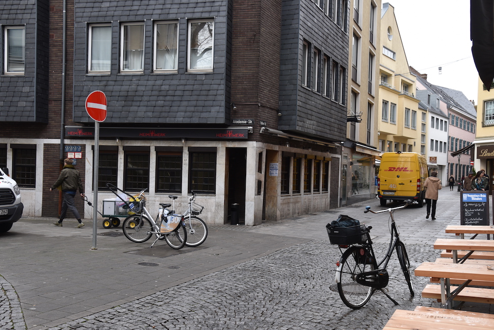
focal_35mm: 37
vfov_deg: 36.0
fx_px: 508
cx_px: 244
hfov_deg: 51.9
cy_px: 171
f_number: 5
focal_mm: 35
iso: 400
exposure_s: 1/100
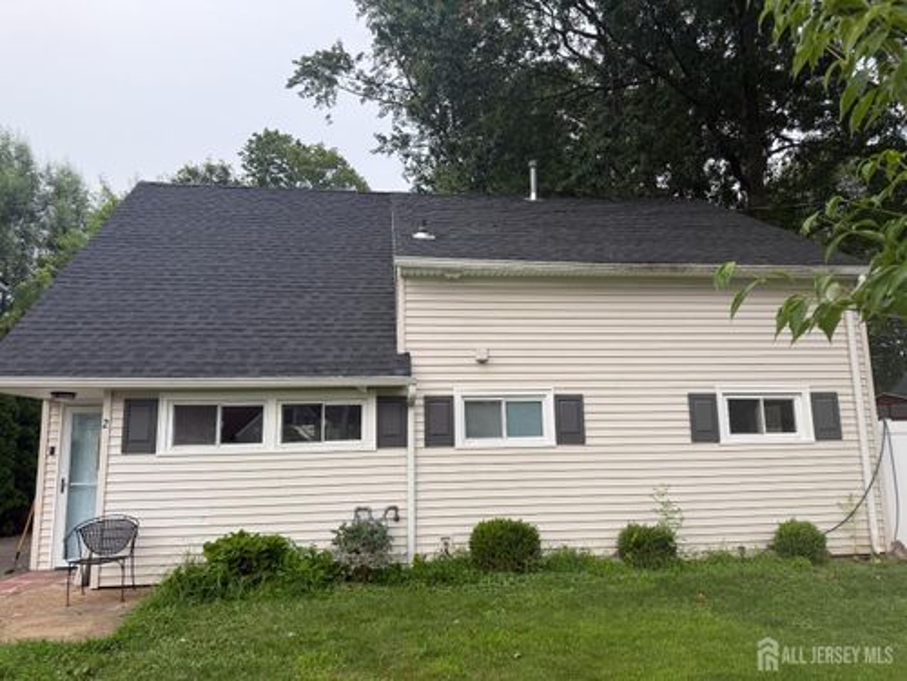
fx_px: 629
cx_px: 454
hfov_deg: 71.6
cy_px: 340
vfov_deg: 56.8
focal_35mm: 24
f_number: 1.78
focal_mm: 6.76
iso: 100
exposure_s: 1/361
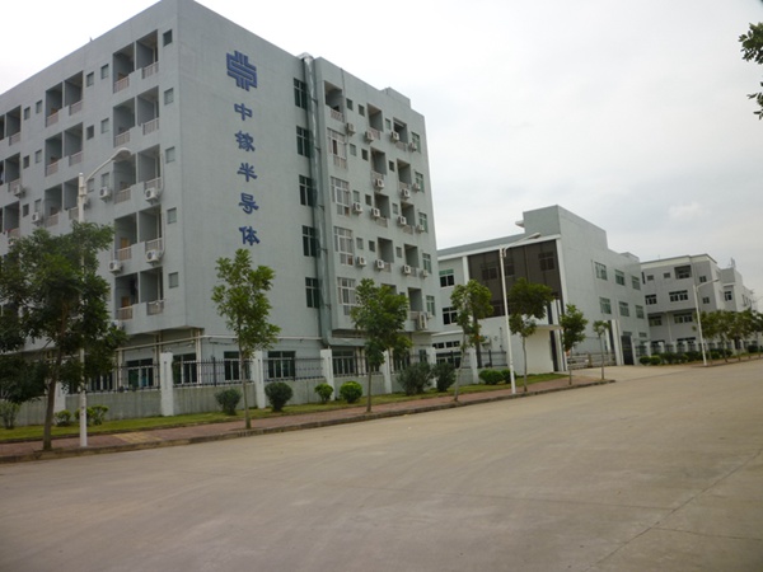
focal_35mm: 29
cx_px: 382
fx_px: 639
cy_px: 286
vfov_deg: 48.2
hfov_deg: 61.7
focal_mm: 5.2
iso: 100
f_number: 4
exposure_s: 1/500
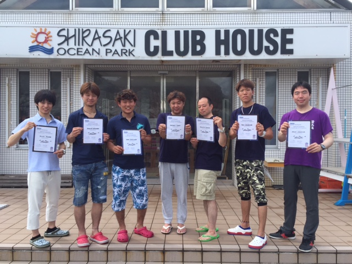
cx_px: 176
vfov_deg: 48.2
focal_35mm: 29
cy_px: 132
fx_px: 295
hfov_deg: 61.7
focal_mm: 4.15
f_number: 2.2
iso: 32
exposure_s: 1/1068
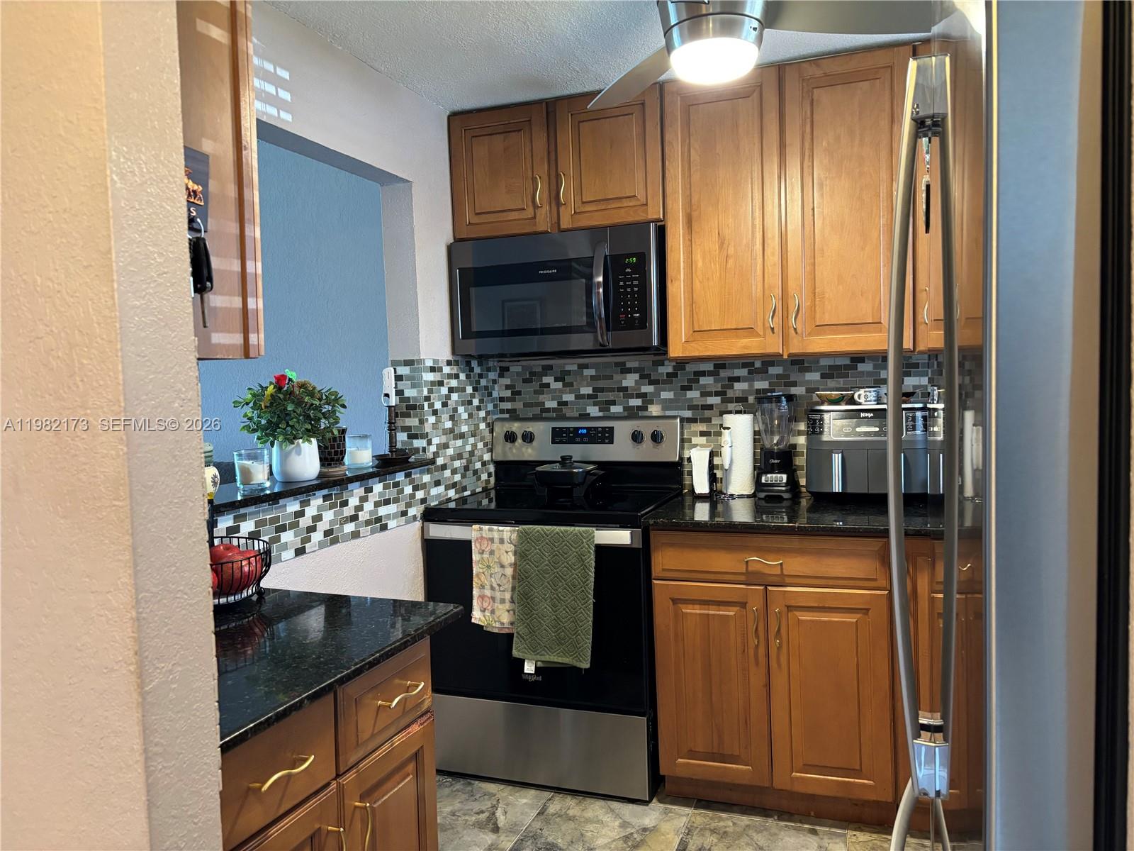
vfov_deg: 53.1
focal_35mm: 26
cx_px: 567
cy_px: 426
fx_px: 852
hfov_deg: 67.3
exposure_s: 1/60
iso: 400
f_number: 1.6
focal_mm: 5.96
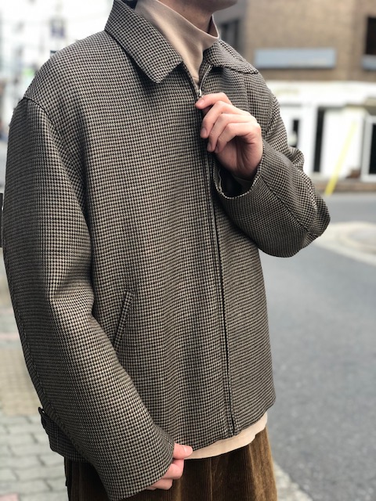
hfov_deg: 28.0
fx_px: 753
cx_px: 188
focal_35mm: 52
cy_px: 250
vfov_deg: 36.8
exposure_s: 1/60
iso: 32
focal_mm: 6
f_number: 2.4
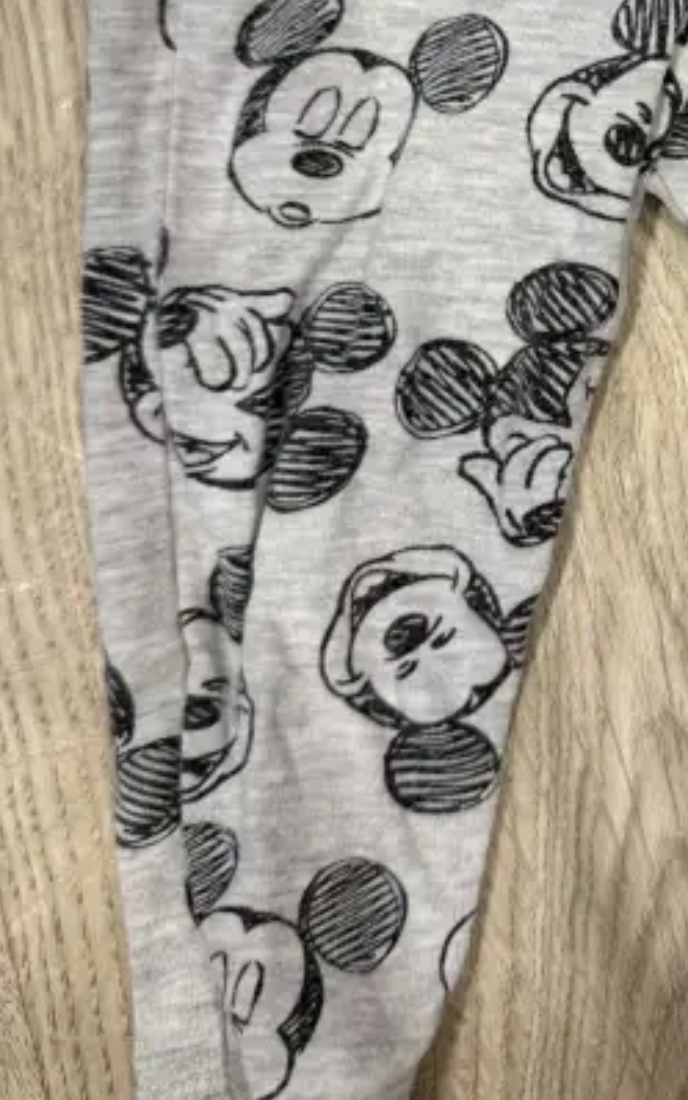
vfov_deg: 40.5
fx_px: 1439
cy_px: 260
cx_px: 723
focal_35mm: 48
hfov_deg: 25.3
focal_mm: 6.76
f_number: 1.78
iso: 160
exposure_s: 1/100
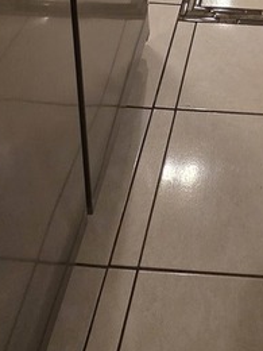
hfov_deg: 25.1
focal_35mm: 54
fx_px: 547
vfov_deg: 20.0
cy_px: -332
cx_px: 289
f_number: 1.9
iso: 250
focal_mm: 2.2
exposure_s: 1/60
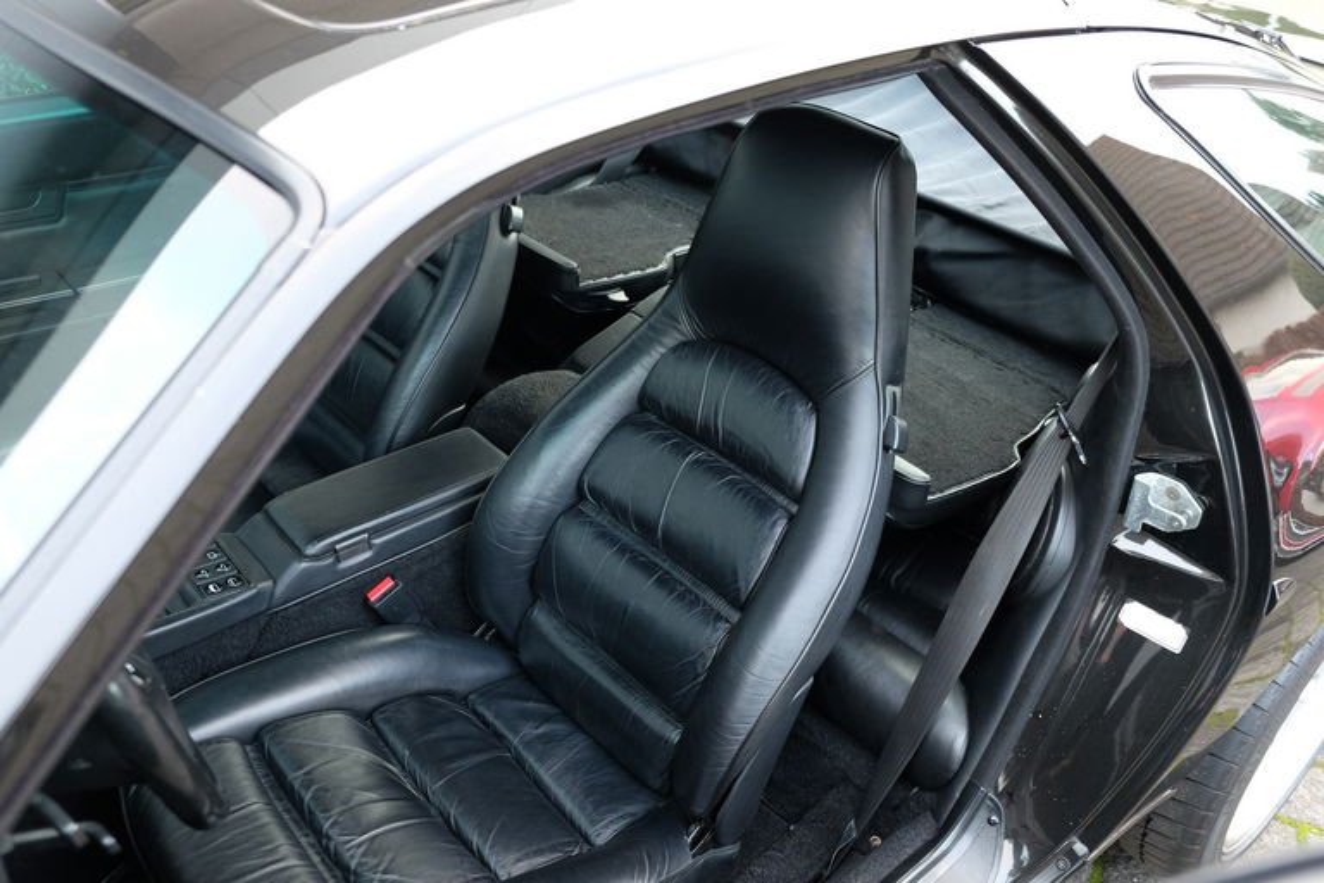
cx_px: 662
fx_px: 1066
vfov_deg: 45.0
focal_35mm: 29
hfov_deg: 63.7
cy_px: 442
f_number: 2.8
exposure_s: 1/58
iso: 800
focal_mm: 19.6
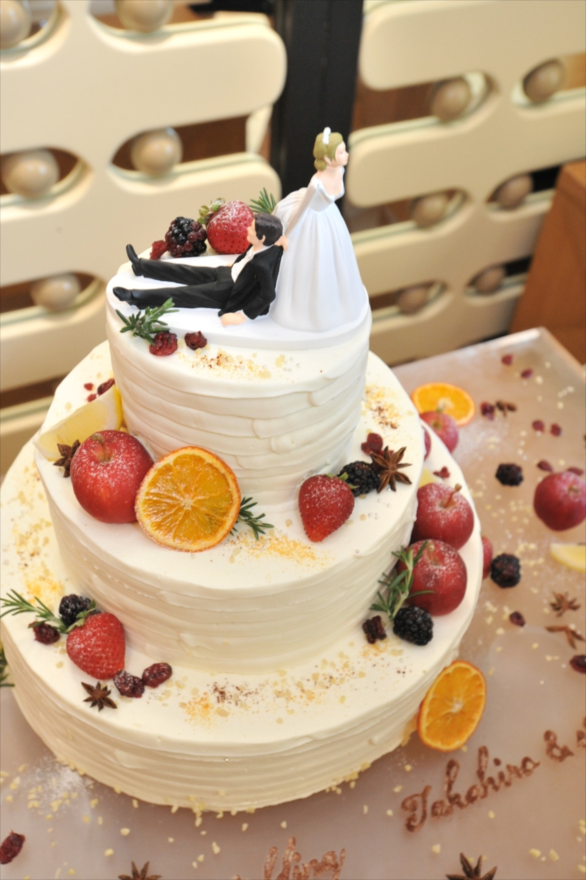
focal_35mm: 35
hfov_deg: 37.8
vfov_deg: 54.5
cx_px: 293
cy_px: 440
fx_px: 855
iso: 3200
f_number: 8
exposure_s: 1/60
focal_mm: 35
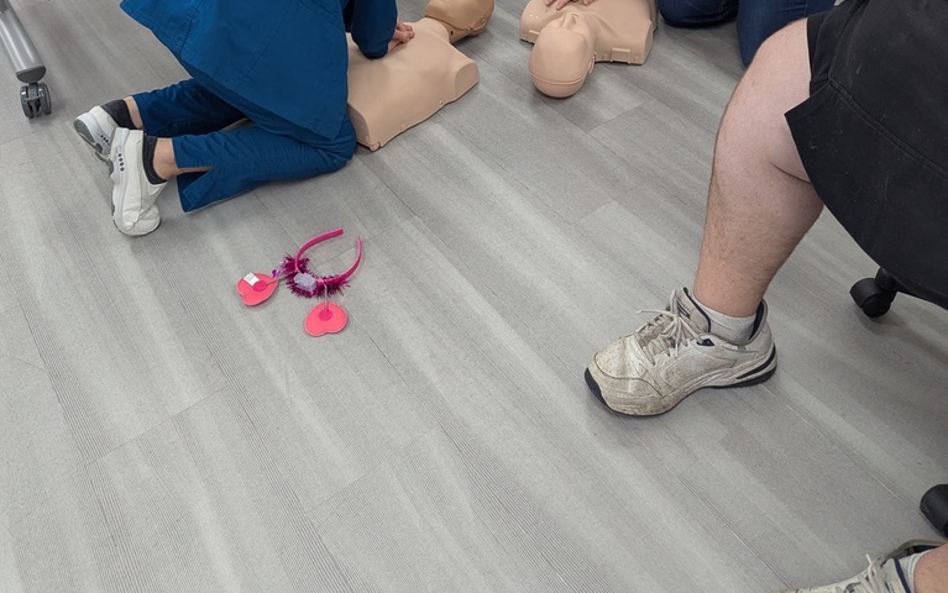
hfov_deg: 56.7
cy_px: -23
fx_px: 879
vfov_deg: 33.5
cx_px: 473
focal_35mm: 34
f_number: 1.85
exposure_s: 1/120
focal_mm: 6.81
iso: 210
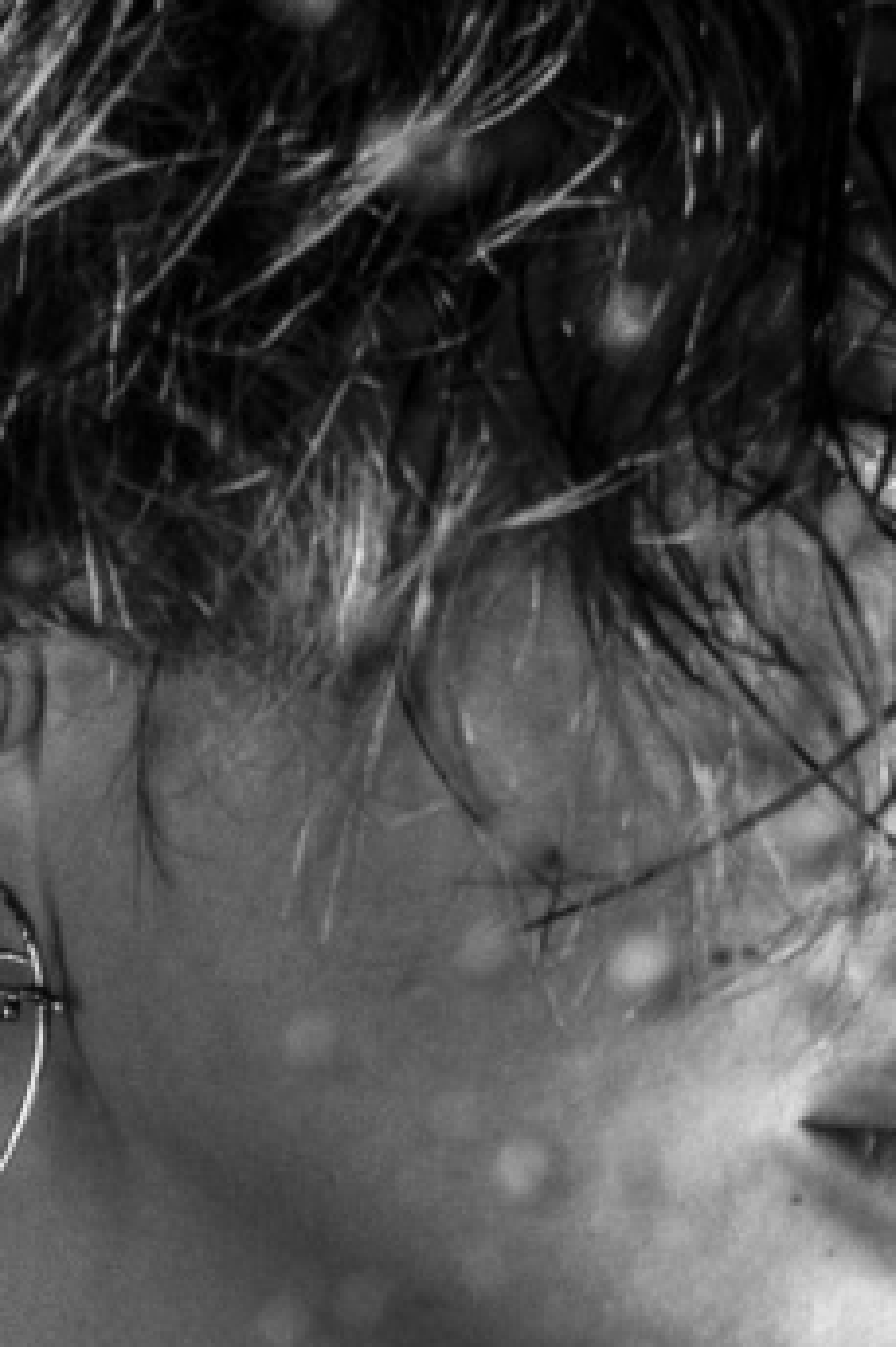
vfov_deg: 14.4
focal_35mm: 138
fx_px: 5175
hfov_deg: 9.8
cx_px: -14
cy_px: 1621
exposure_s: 1/200
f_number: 8
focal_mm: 31
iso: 100
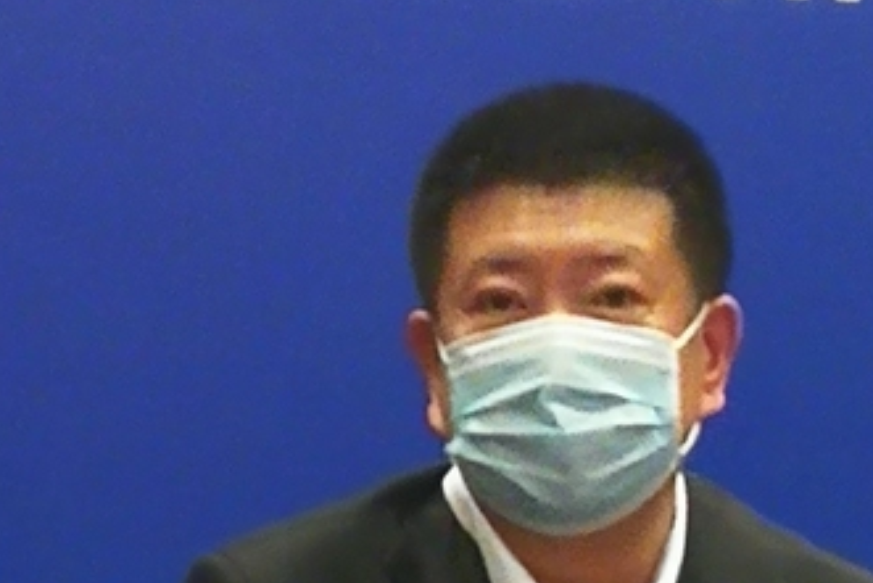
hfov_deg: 5.9
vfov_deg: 4.0
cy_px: 470
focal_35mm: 347
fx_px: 8418
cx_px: 564
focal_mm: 3.95
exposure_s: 1/33.3
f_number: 2.2
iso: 160
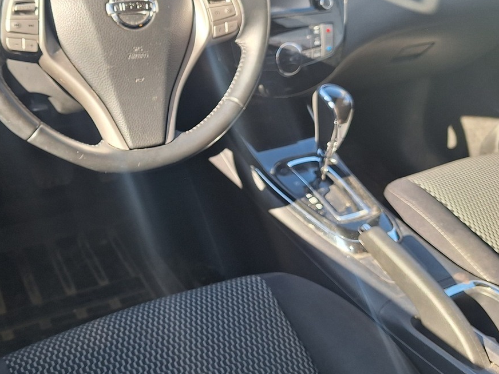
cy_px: 140
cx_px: 144
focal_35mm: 38
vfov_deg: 37.5
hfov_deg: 47.7
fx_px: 548
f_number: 1.8
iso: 40
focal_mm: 5.54
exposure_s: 1/201
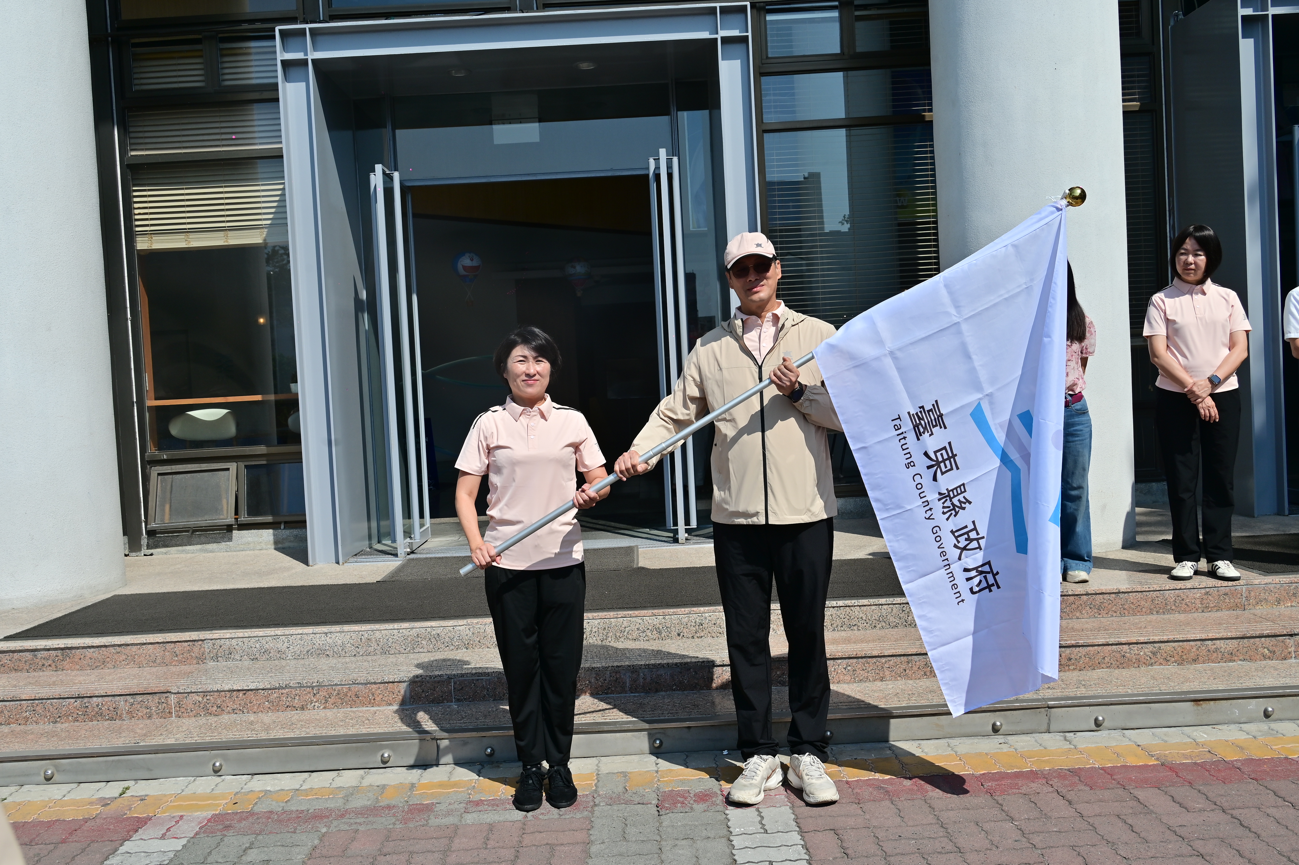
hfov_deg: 57.2
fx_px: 1190
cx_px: 650
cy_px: 432
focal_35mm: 33
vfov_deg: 39.9
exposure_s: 1/500
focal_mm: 33
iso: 125
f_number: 11
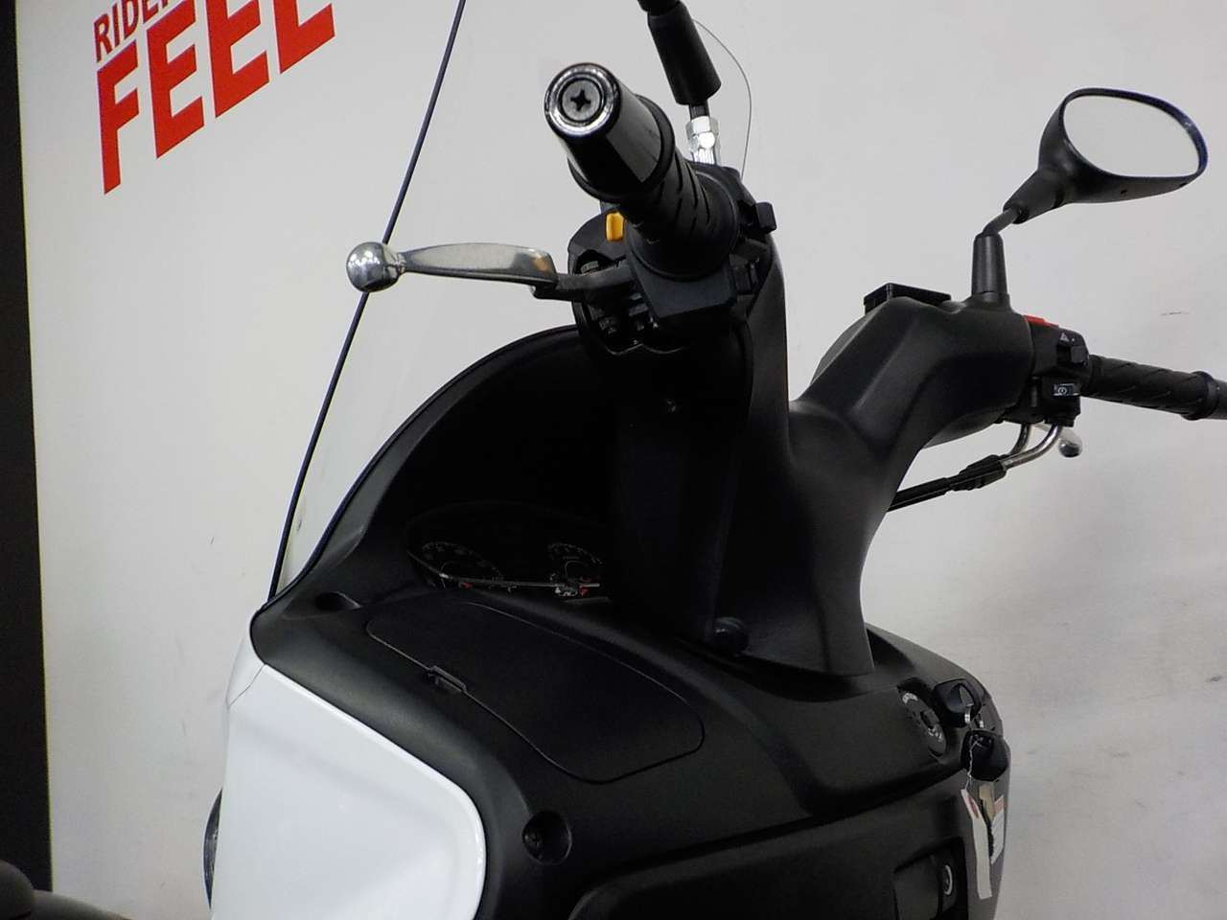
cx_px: 614
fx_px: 1063
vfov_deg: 46.8
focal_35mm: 30
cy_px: 460
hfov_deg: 60.0
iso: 320
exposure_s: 1/30
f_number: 3.3
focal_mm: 4.1
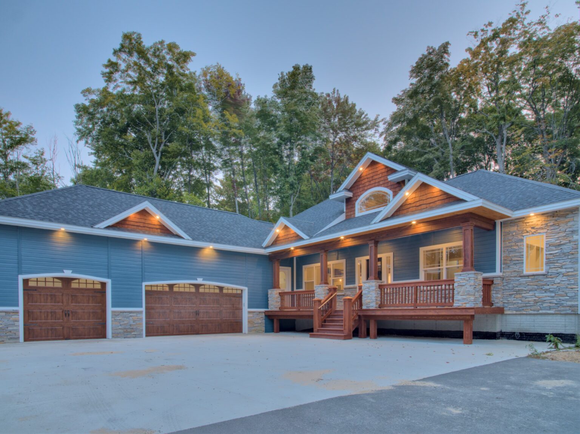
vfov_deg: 61.1
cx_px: 290
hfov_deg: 76.4
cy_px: 217
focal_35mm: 22
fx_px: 369
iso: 200
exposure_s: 1/25
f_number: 11
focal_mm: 11
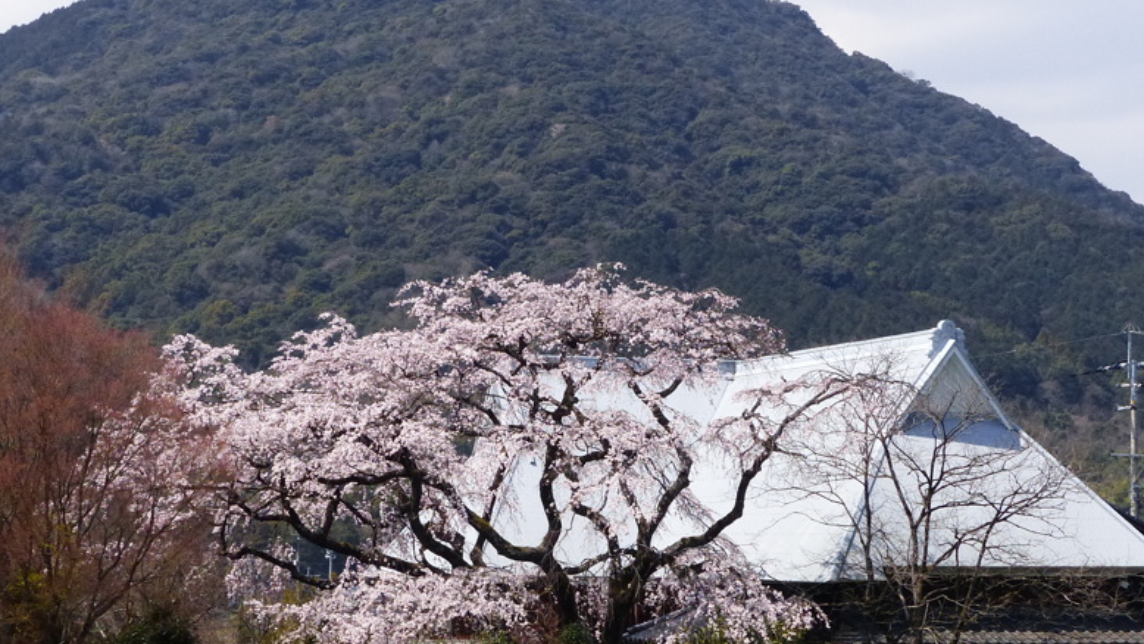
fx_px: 3611
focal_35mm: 119
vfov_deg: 10.2
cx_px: 587
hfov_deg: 18.0
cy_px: 434
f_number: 4
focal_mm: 15
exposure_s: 1/640
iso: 320
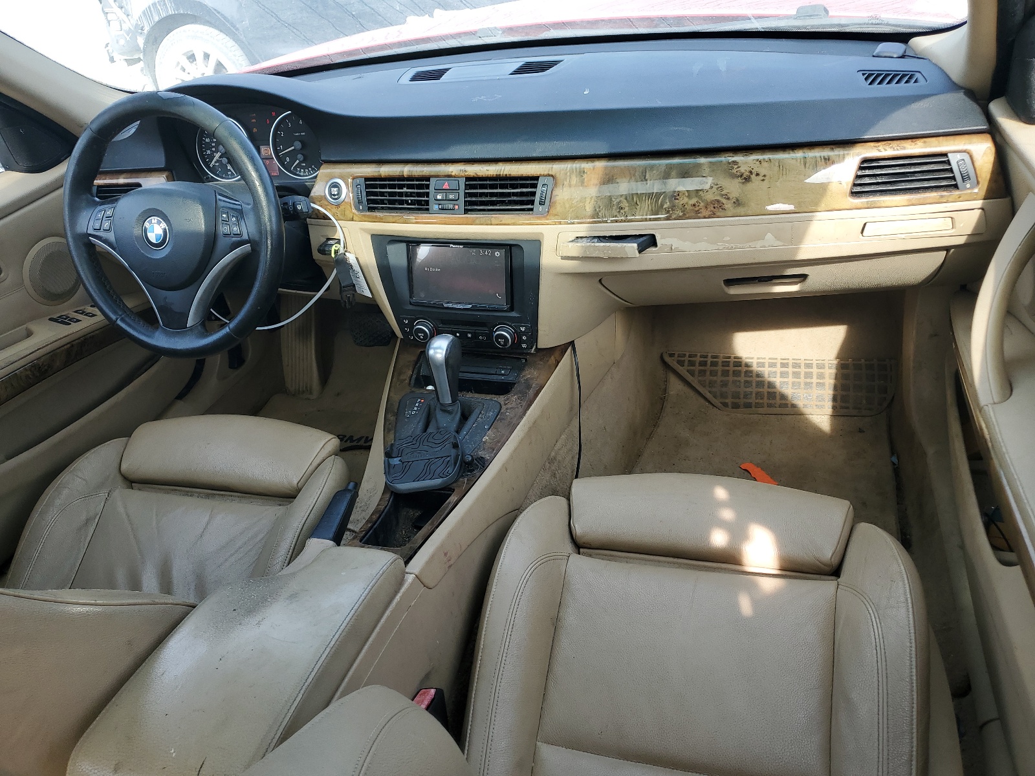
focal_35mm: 26
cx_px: 518
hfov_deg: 67.3
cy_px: 388
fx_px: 777
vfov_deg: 53.1
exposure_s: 1/303
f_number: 1.5
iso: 50
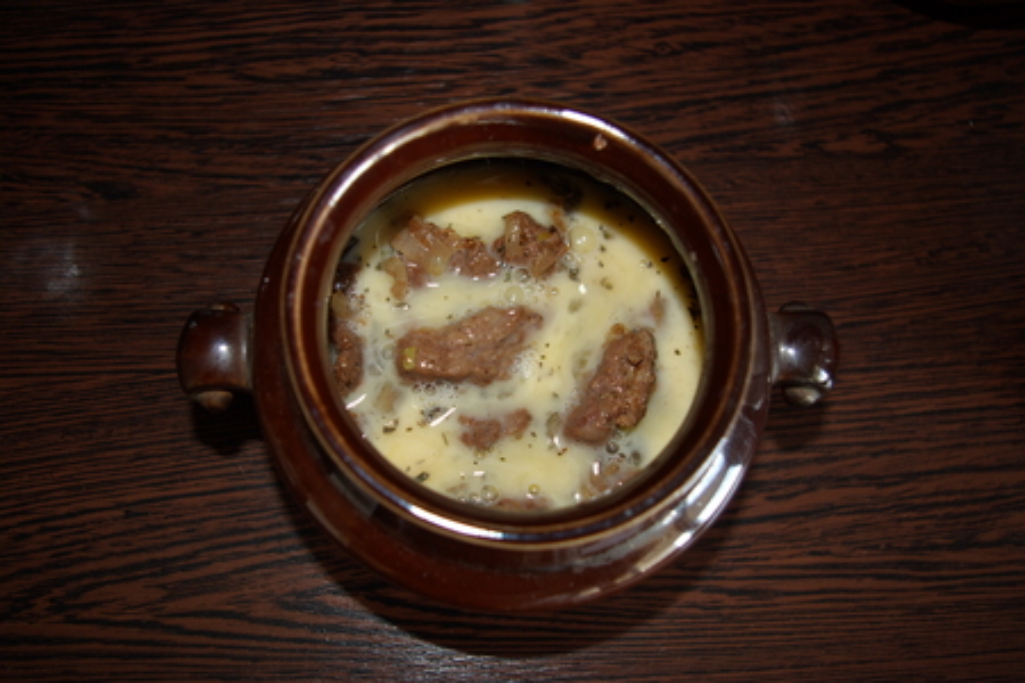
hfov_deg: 53.1
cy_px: 342
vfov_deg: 36.9
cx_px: 512
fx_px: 1025
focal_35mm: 36
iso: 200
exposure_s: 1/40
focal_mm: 24
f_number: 4
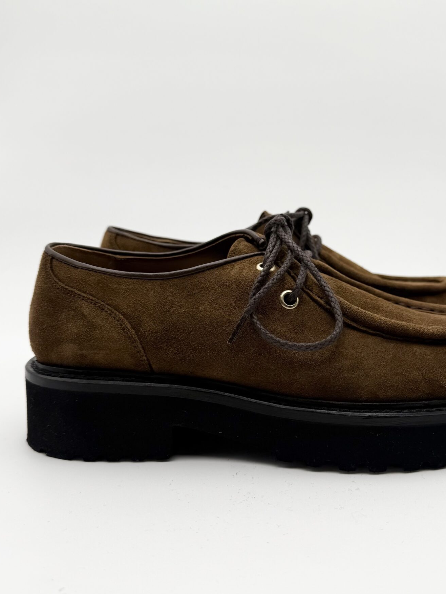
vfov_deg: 52.6
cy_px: 287
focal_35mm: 35
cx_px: 277
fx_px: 601
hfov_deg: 40.4
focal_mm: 6.76
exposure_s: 1/920
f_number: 1.78
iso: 80
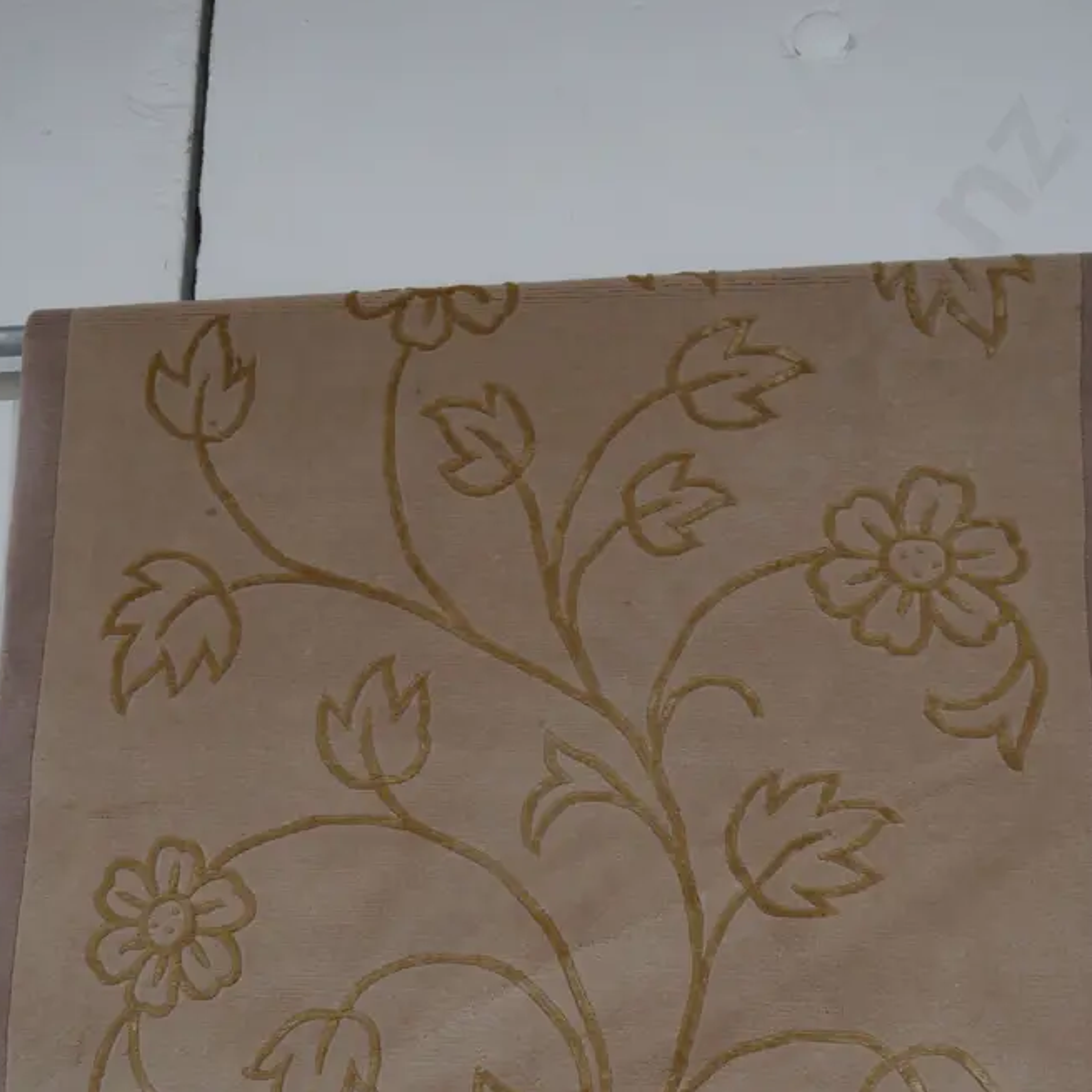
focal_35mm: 47
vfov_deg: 35.4
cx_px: 536
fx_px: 1677
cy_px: 800
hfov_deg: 36.1
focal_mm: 17
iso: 1000
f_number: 4
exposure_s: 1/60
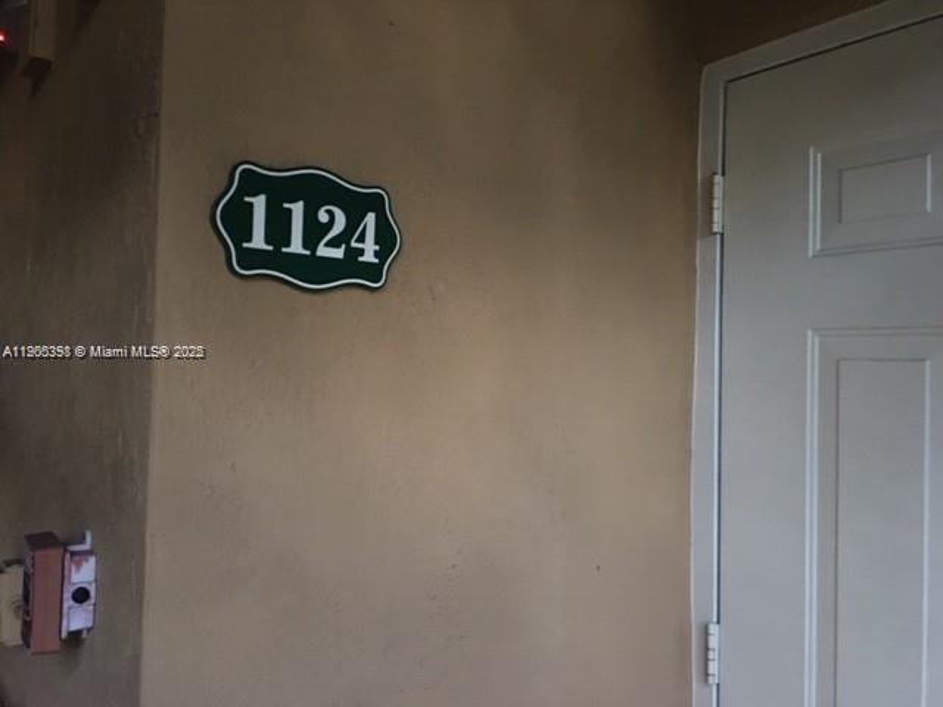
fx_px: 790
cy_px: 354
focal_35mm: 29
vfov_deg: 48.2
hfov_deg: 61.7
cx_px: 472
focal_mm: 4.15
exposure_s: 1/4
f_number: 2.2
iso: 100
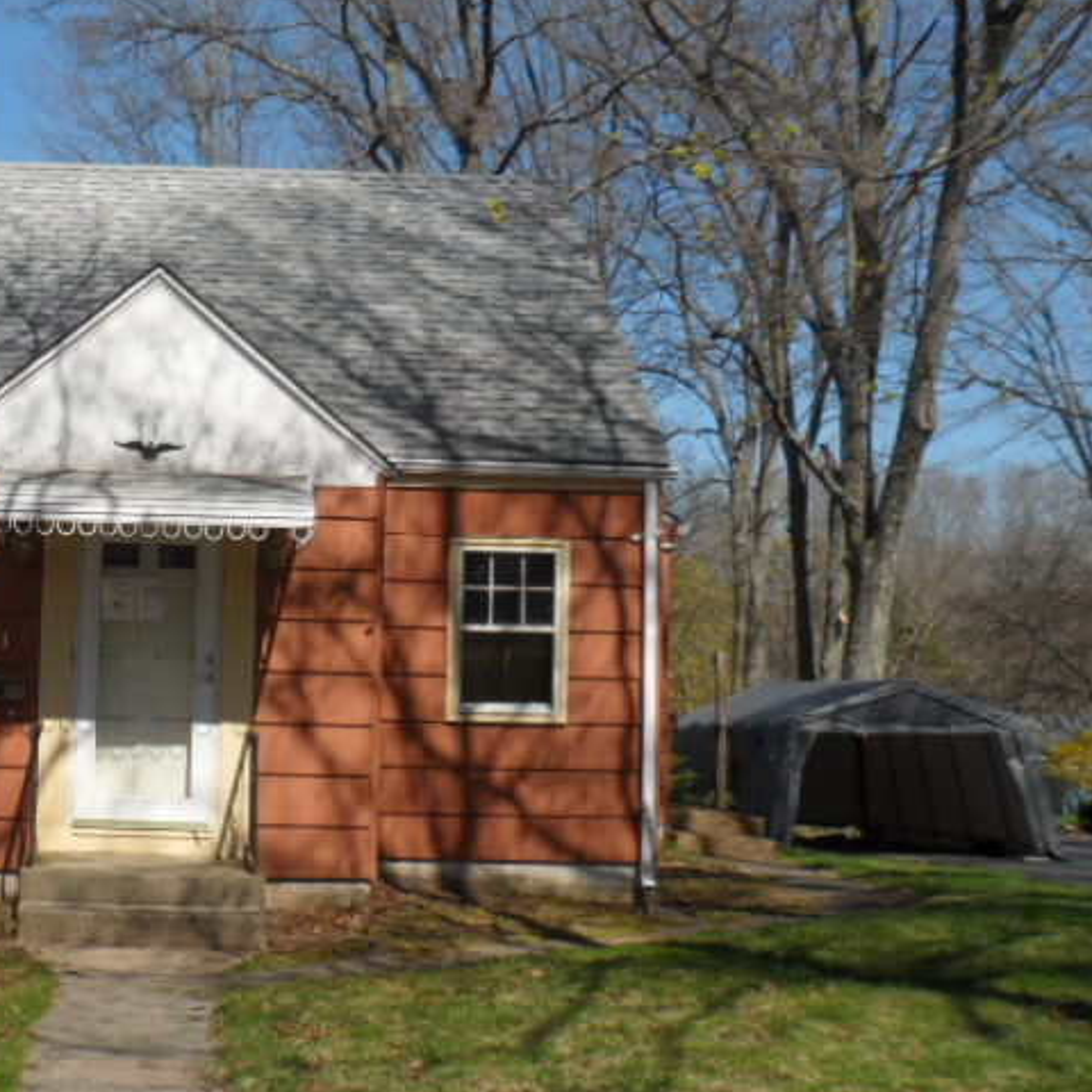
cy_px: 551
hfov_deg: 32.9
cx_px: 114
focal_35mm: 49
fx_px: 1749
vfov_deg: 34.7
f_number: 3.3
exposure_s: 1/1000
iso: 80
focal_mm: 4.9
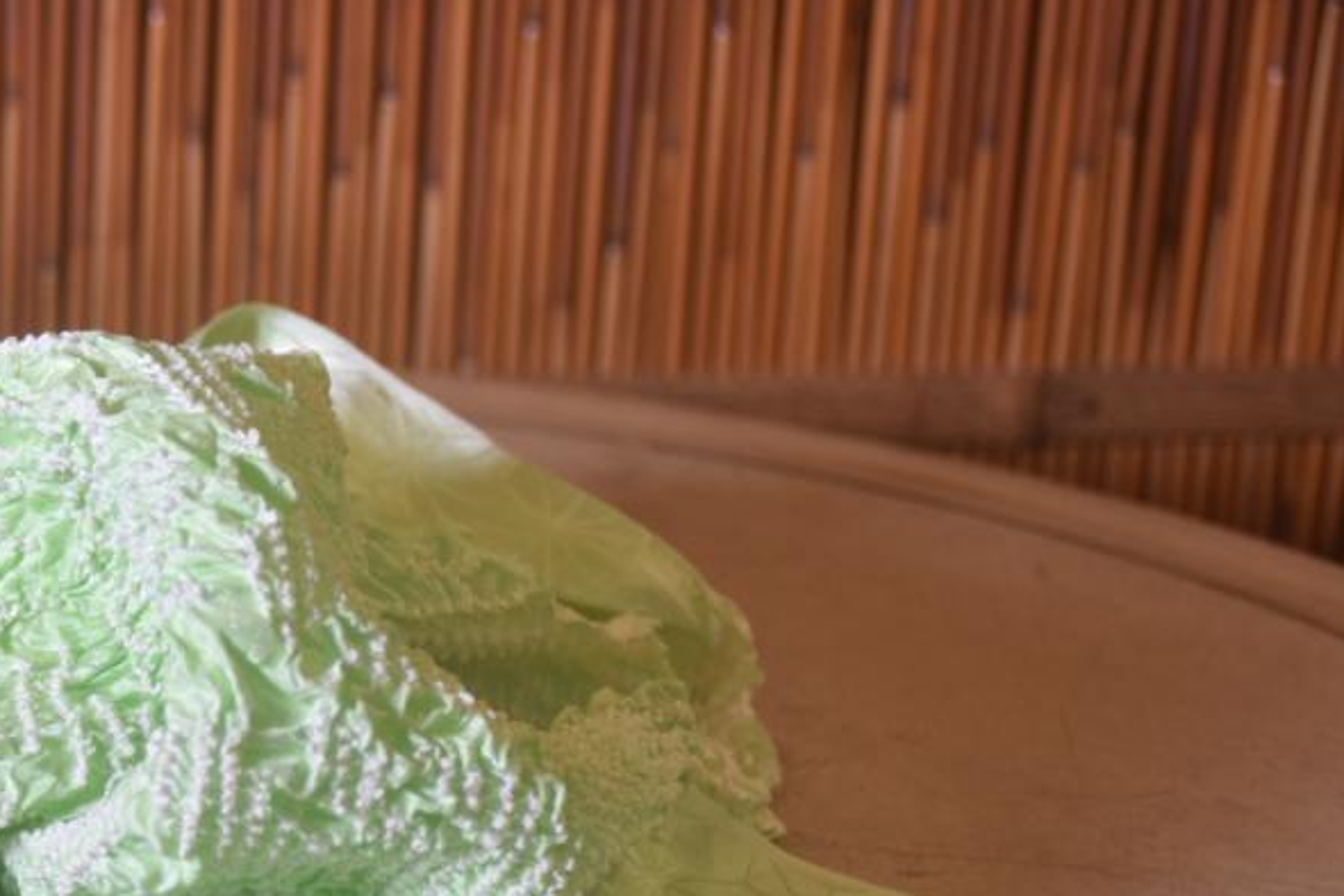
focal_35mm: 143
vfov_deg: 9.6
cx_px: 164
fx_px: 5338
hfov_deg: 14.2
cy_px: 777
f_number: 4.8
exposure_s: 1/100
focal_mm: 52
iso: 400
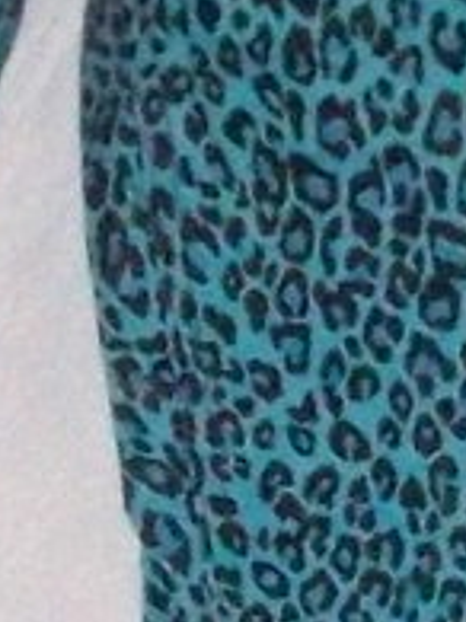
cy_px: 761
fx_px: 4546
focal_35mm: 253
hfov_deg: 5.9
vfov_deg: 7.8
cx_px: 284
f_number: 2.8
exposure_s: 1/128
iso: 800
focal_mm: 6.2
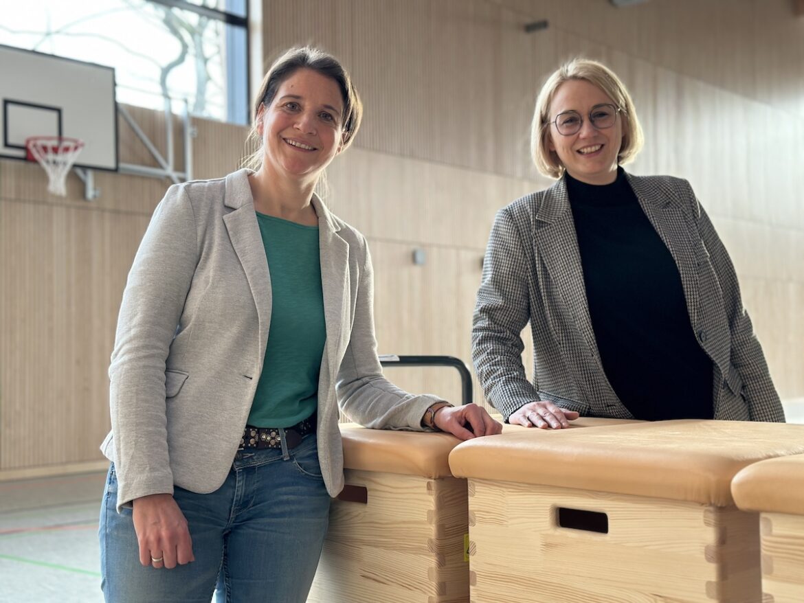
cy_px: 302
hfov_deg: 39.6
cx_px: 402
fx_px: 1115
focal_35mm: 48
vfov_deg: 30.3
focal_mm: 6.86
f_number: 1.78
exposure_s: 1/60
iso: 160
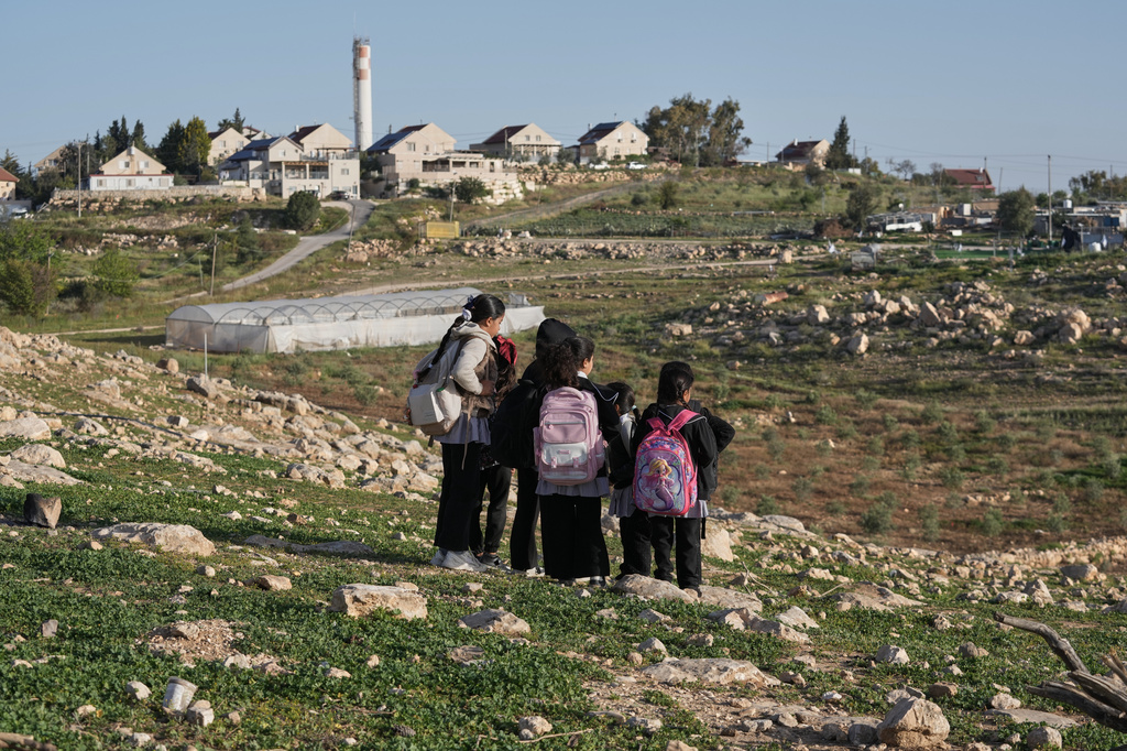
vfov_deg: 19.4
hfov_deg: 28.9
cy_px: 376
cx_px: 564
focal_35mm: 70
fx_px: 2191
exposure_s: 1/1000
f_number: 5.6
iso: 320
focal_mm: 70
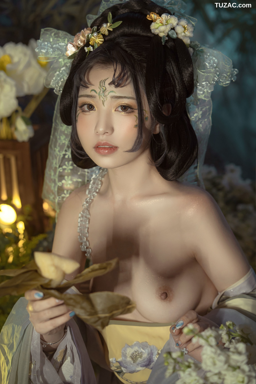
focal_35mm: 86
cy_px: 191
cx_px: 127
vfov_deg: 23.6
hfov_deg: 15.9
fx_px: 917
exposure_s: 1/40
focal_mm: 85
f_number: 3.5
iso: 640
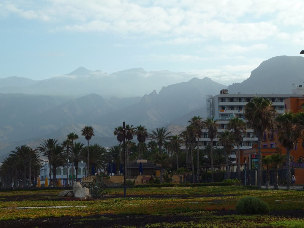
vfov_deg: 15.4
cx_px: 152
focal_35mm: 96
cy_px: 114
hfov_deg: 20.4
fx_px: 843
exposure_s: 1/400
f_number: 4.3
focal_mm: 15.8
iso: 80
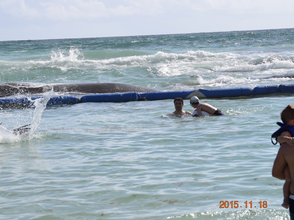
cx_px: 132
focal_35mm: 128
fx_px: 1087
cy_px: 110
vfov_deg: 11.6
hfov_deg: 15.4
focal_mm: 78
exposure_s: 1/2000
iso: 400
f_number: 8
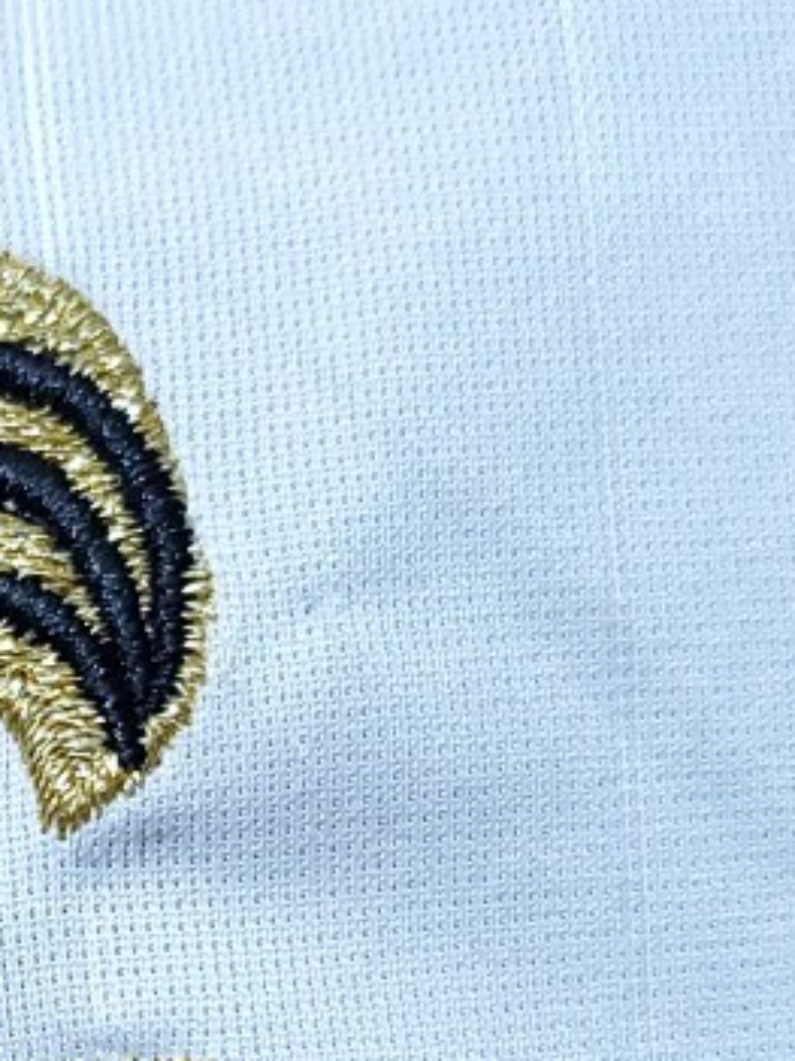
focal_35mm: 80
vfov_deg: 23.8
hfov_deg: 17.5
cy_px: 937
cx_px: -163
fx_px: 2451
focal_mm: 4.3
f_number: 1.5
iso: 320
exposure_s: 1/45
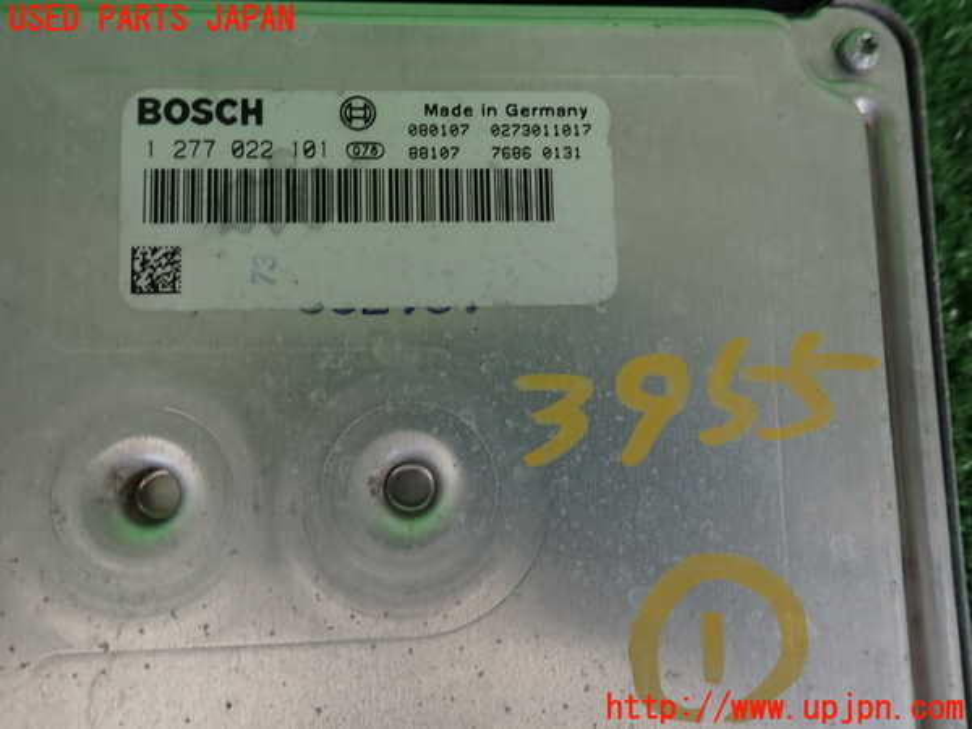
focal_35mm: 25
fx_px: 702
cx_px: 486
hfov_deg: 69.4
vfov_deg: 54.9
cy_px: 364
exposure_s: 1/80
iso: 100
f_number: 2
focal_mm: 4.5
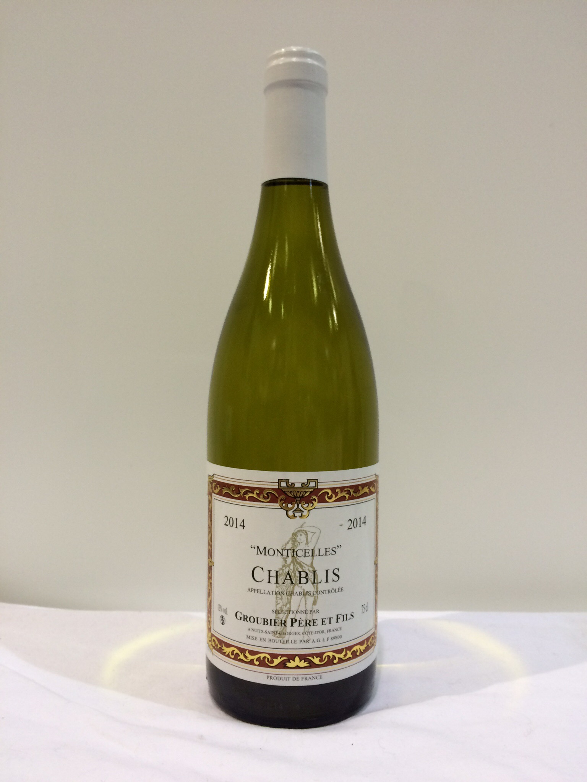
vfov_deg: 61.7
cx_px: 294
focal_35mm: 29
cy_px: 391
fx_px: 656
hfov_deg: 48.2
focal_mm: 4.15
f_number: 2.2
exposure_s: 1/33
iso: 125
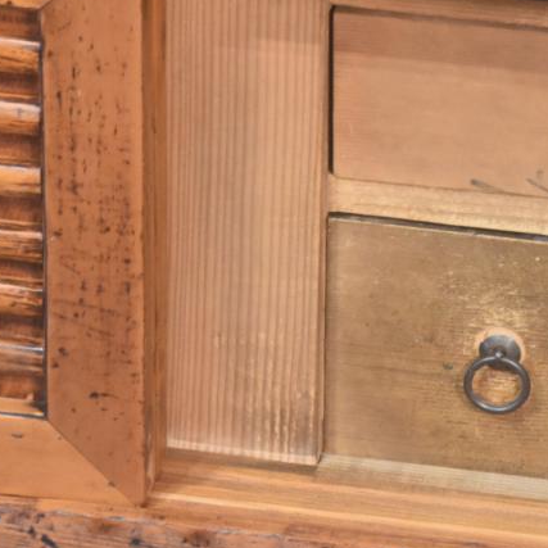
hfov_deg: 5.1
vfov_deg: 5.2
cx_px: 533
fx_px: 6091
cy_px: 197
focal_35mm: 340
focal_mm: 105
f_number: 5.6
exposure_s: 1/60
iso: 3600
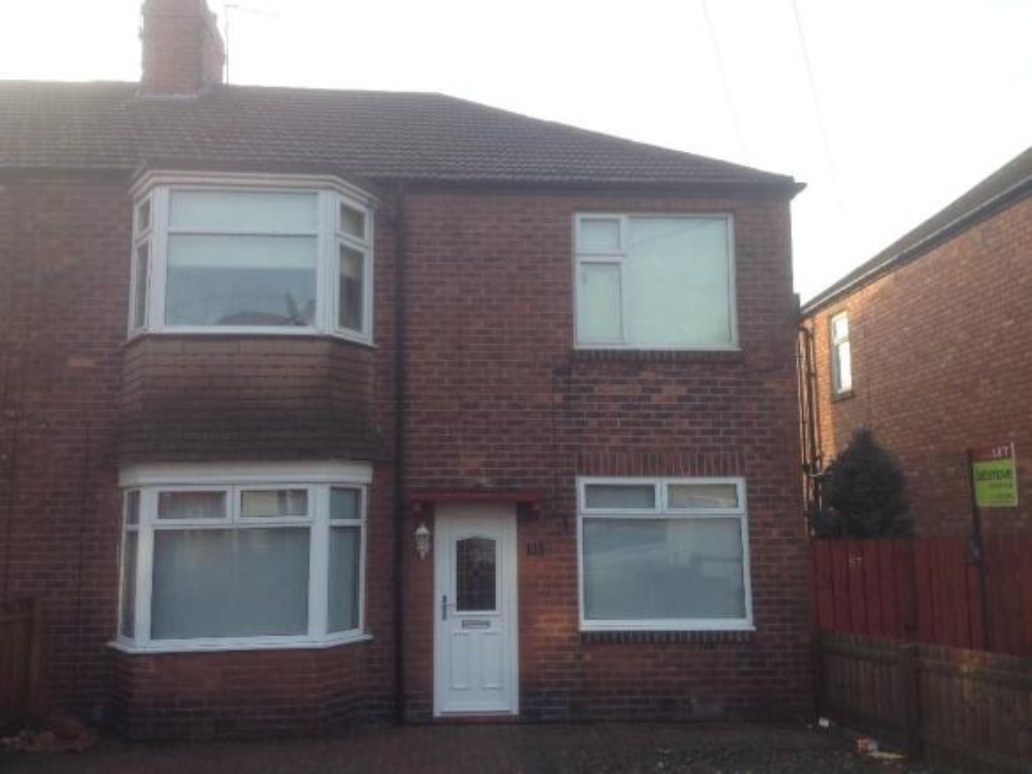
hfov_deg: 52.6
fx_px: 1043
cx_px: 516
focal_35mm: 35
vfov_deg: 40.7
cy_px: 387
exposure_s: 1/268
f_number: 2.4
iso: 50
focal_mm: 4.28
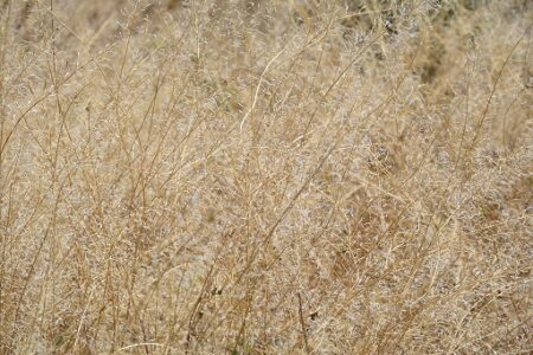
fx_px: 2369
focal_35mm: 160
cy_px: 178
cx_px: 266
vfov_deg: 8.6
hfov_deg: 12.8
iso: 100
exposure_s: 1/800
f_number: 5
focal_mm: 59.4
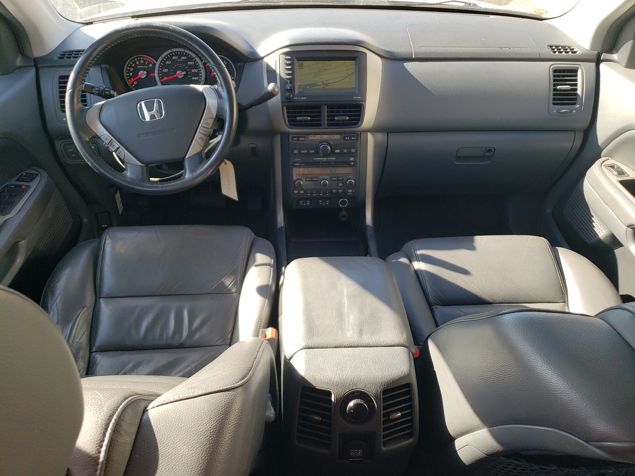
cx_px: 318
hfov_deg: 67.3
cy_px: 238
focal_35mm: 26
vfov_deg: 53.1
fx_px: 477
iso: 50
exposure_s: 1/278
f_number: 1.5
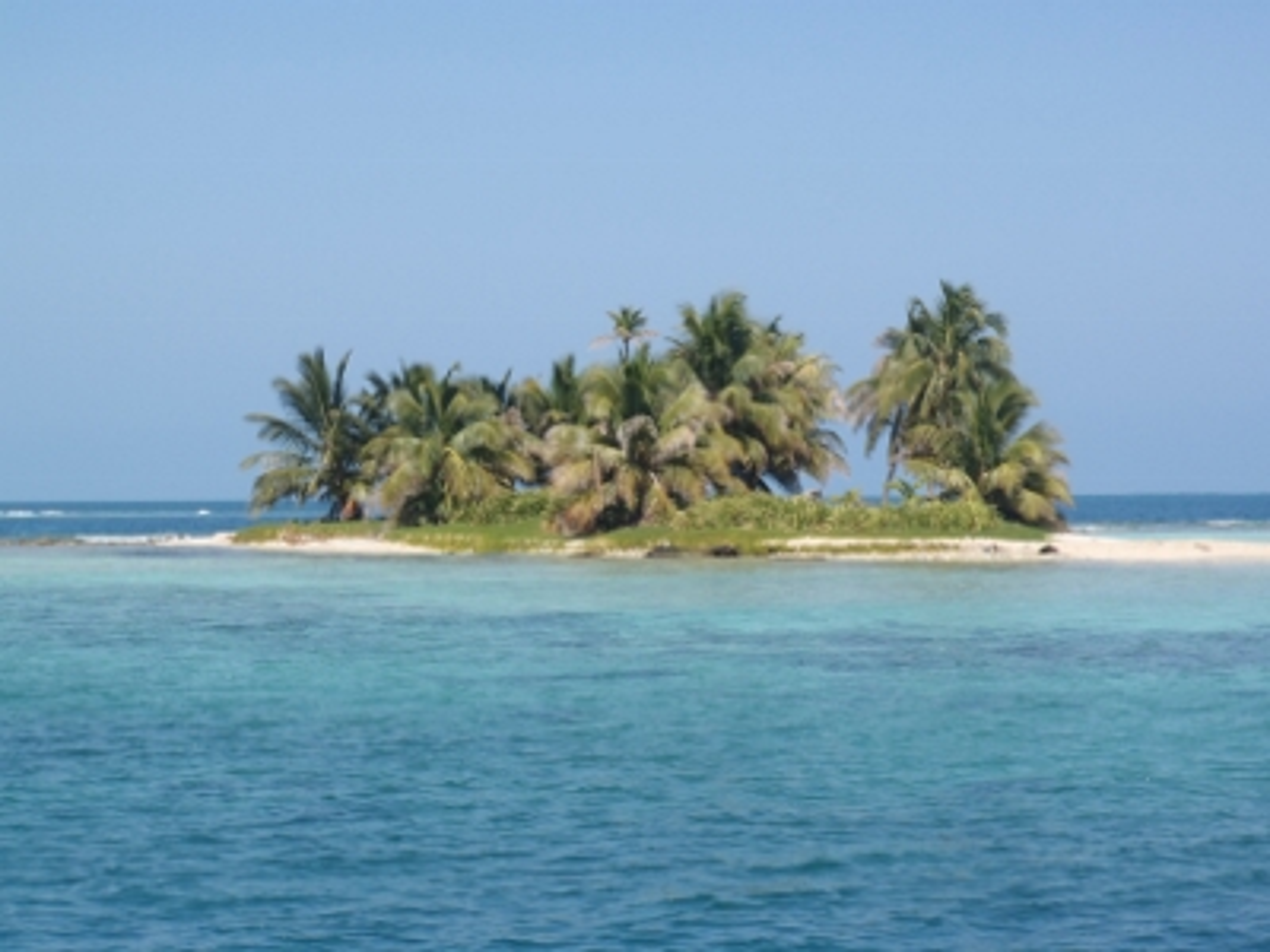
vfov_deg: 14.5
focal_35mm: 102
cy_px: 476
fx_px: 3742
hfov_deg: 19.3
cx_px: 635
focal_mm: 18.2
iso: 80
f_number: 6.3
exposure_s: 1/400
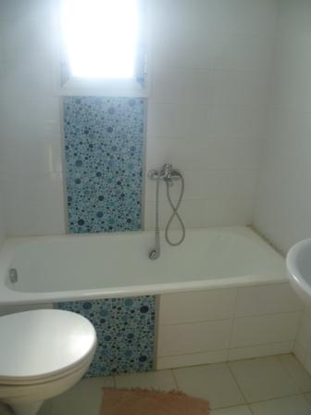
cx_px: 156
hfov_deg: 49.7
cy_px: 208
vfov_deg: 63.4
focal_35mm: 28
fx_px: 335
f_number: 2.8
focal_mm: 5
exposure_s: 1/50
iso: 80
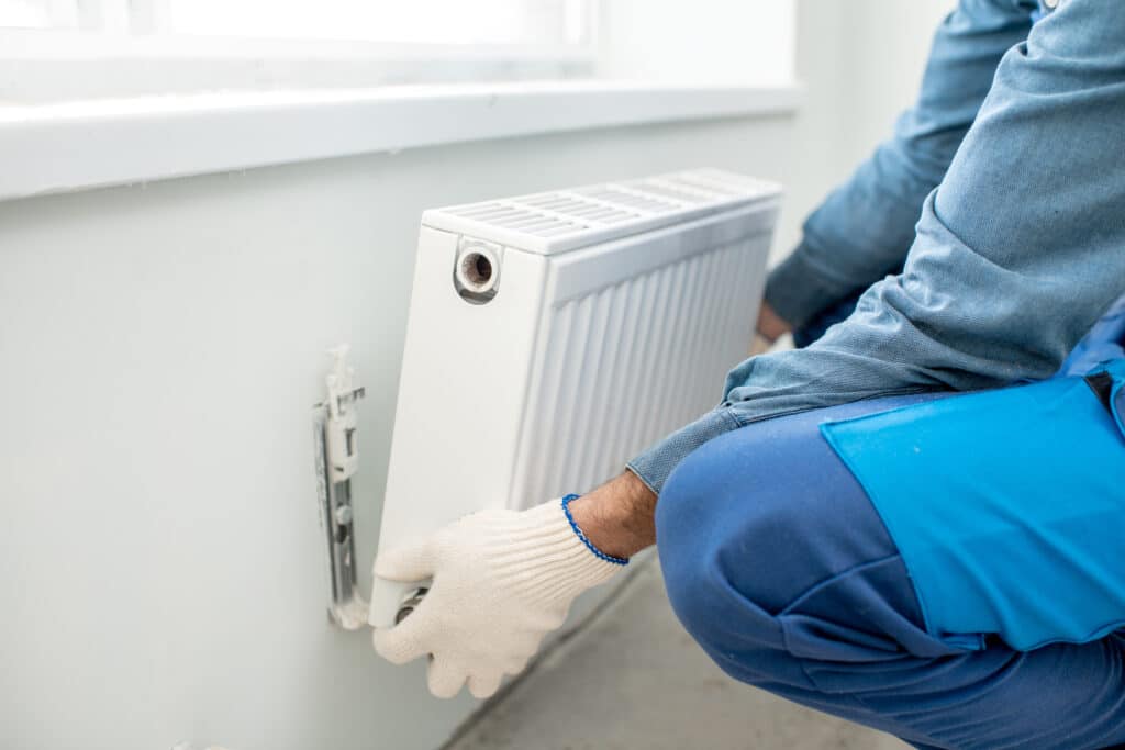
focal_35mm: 35
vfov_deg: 37.9
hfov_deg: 54.4
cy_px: 375
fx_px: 1094
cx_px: 562
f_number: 2.8
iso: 250
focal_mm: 35
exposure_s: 1/200
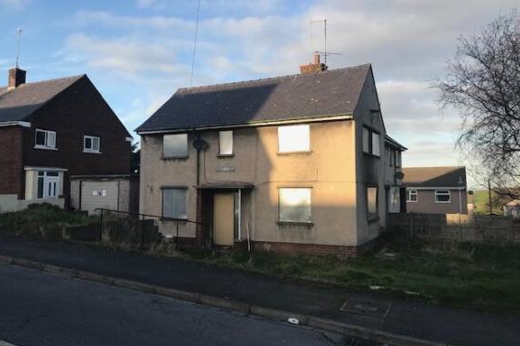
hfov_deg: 61.9
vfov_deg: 43.6
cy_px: 162
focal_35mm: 30
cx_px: 264
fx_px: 433
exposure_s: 1/818
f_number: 1.8
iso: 20
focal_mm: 3.99
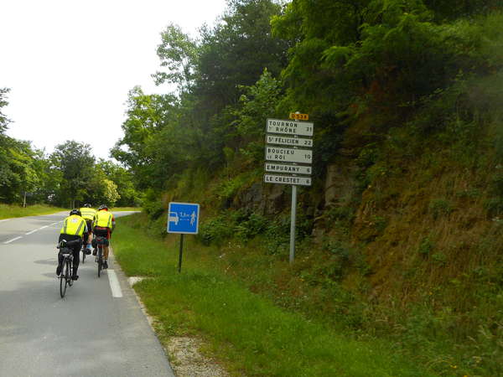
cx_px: 252
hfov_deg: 69.4
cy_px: 188
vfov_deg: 54.9
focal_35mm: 25
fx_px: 363
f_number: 3.7
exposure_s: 1/320
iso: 80
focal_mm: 4.5
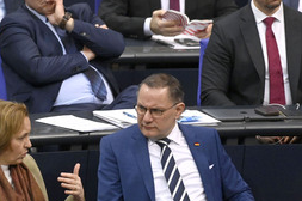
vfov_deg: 2.3
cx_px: 85
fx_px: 4935
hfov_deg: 3.5
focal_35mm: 589
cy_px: 80
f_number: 5.6
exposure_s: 1/500
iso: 10000
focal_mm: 330
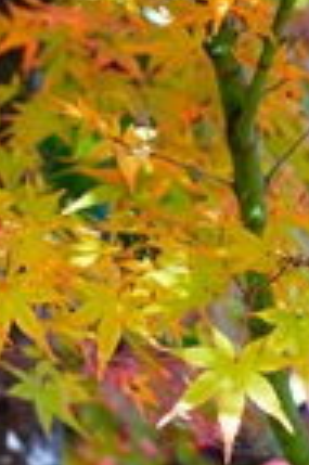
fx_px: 4775
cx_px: -86
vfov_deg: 5.6
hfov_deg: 3.7
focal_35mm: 370
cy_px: 215
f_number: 5.6
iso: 800
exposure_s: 1/200
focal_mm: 132
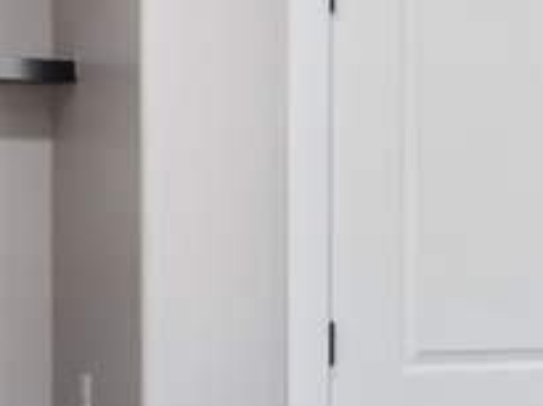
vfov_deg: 14.6
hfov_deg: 18.5
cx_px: 636
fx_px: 1582
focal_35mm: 101
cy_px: 226
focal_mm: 14
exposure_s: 1/40
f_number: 6.3
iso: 2000
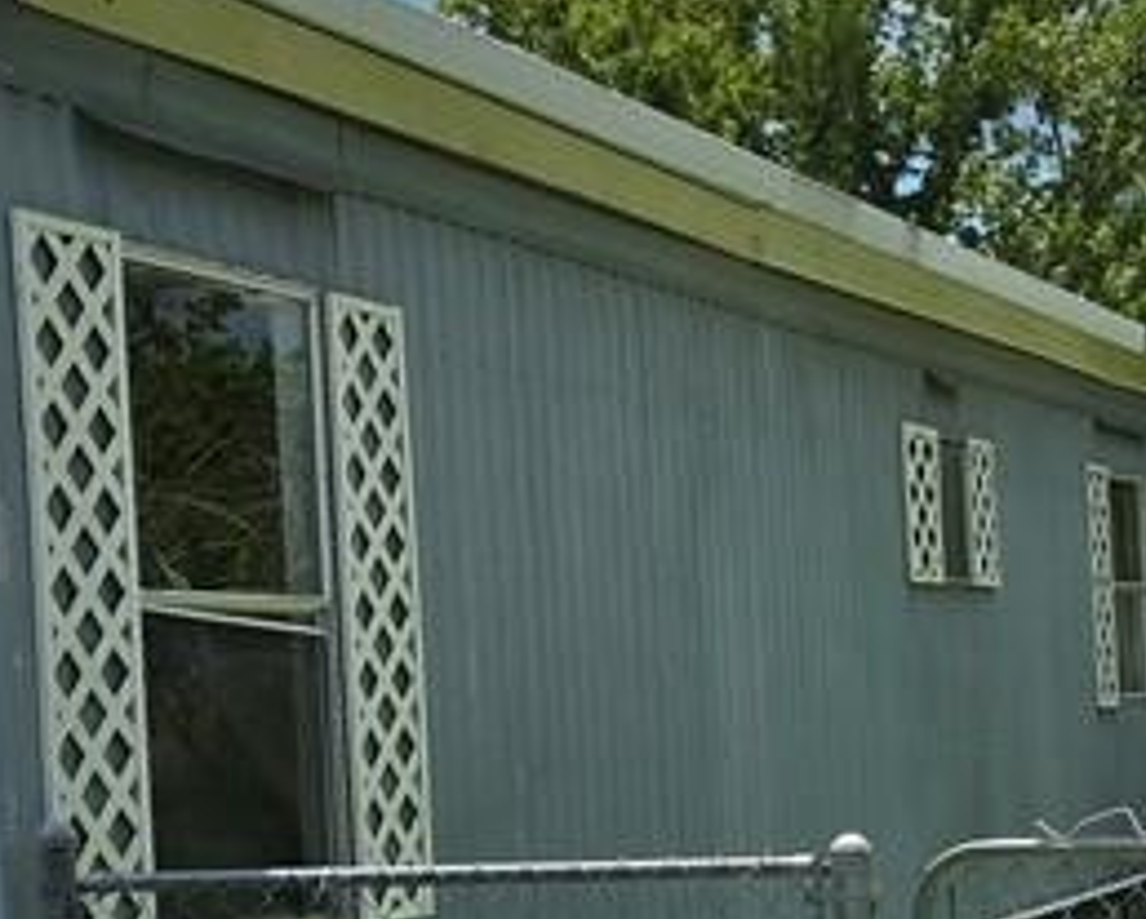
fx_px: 3022
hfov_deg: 20.8
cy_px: 759
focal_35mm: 89
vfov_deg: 17.1
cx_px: 1150
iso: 12
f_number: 1.7
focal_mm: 6.3
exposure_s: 1/873
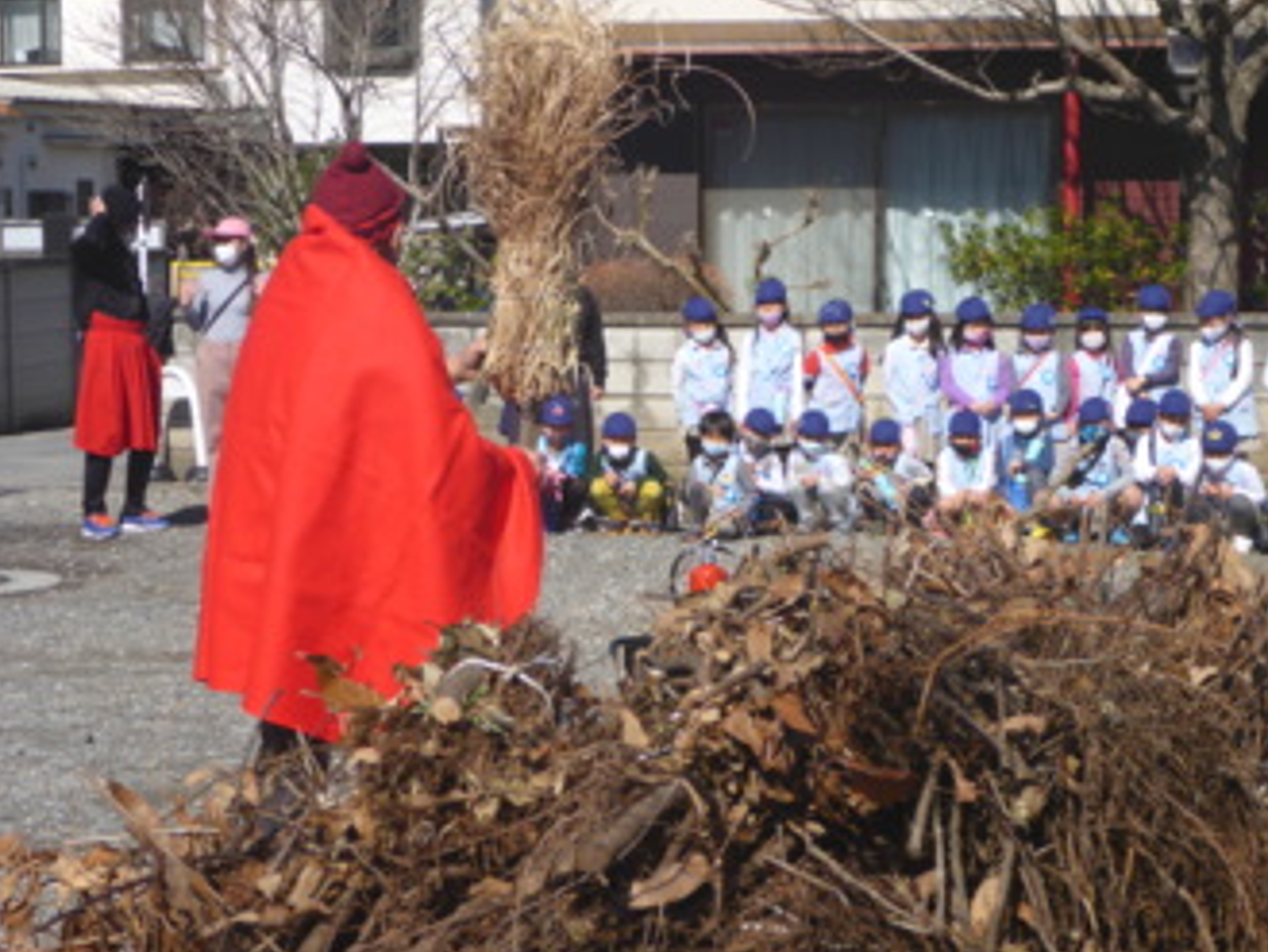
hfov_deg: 23.0
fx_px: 3115
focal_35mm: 85
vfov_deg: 17.4
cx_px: 667
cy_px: 482
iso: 100
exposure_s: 1/500
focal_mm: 13.4
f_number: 5.5
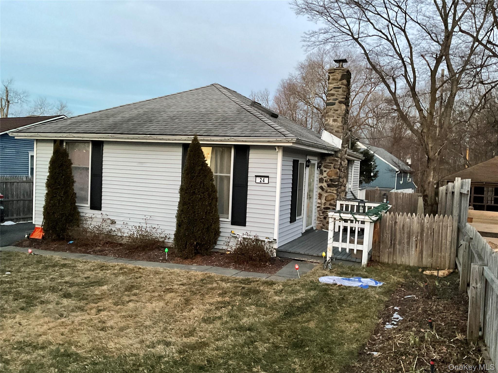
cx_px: 249
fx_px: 417
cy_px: 186
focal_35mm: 29
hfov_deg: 61.7
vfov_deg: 48.2
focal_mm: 3
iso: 320
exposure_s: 1/30
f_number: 1.8
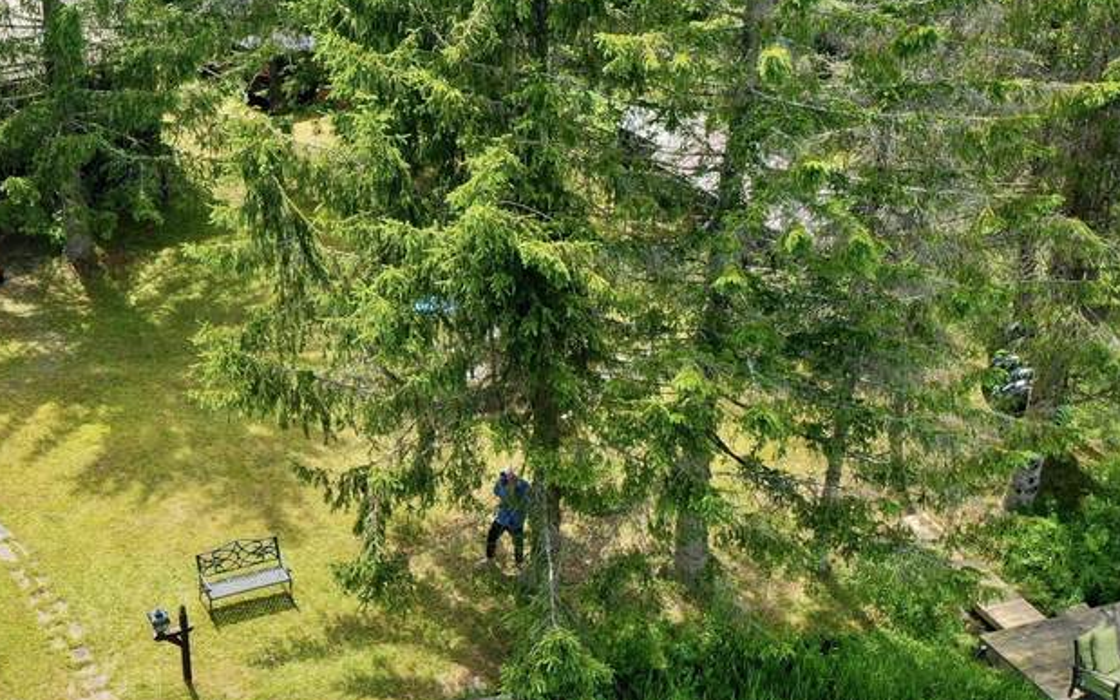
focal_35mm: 59
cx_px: 356
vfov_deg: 21.9
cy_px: 486
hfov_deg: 34.2
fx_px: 1801
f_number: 5.6
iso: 100
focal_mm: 10.26
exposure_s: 1/320
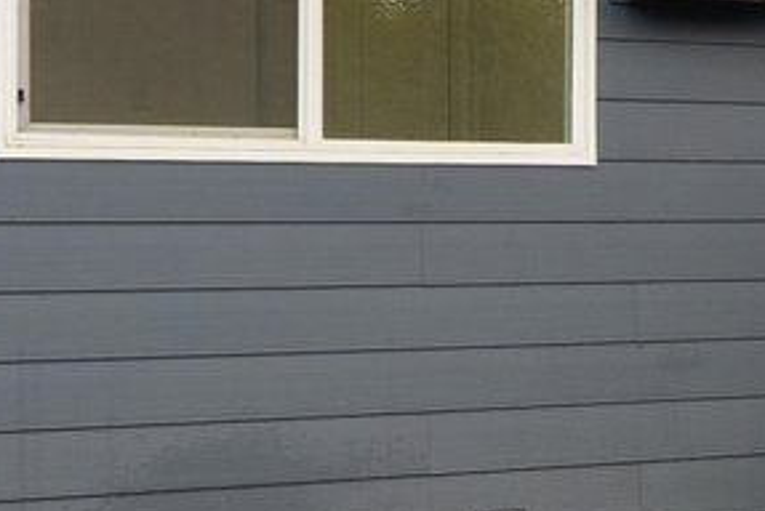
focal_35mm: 114
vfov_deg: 12.0
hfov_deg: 14.9
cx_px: 1501
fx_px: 2425
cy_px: 278
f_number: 8
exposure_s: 1/25
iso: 320
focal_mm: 16
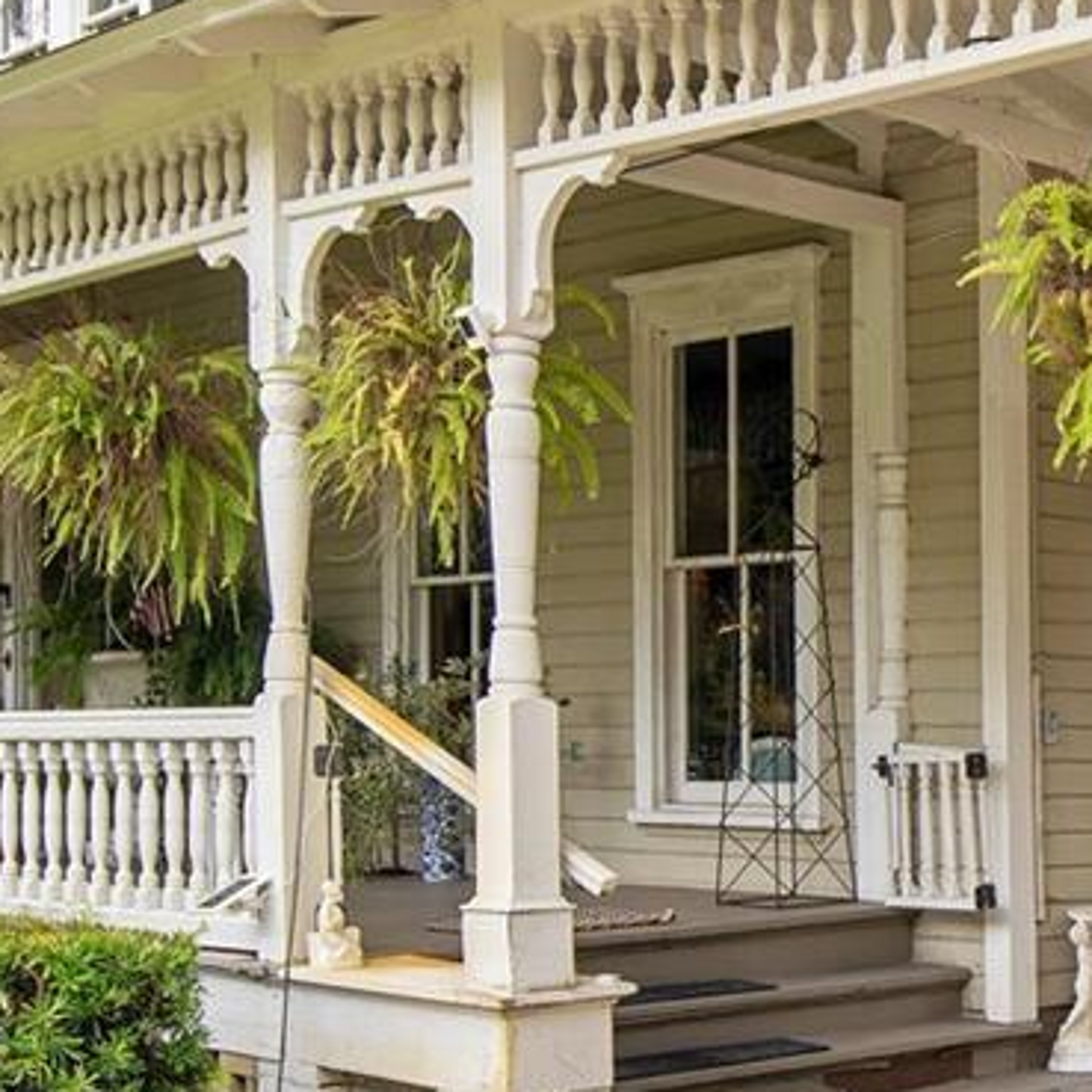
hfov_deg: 26.3
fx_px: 2106
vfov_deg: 28.9
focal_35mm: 59
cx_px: 1264
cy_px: 379
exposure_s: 1/100
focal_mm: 16
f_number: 6.3
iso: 100
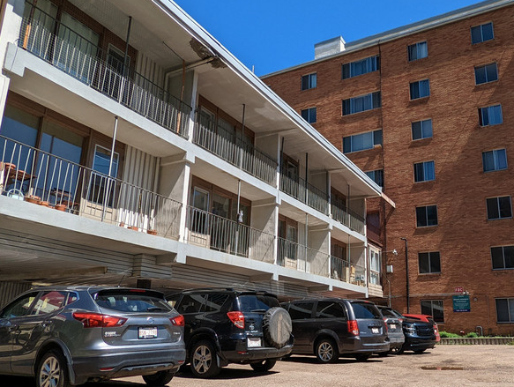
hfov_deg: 62.2
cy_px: 228
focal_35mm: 28
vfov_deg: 49.6
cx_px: 331
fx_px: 416
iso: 49
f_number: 2.2
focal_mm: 2.35
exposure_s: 1/1453
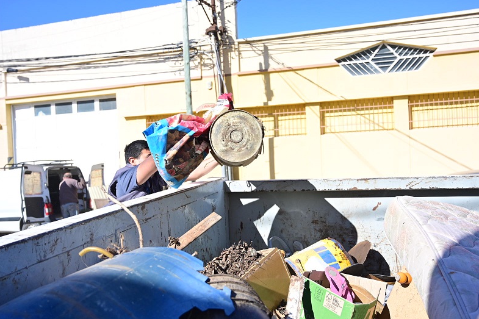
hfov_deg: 58.7
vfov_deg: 41.1
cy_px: 157
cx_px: 245
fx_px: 426
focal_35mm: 32
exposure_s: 1/1600
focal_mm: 31
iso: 250
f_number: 4
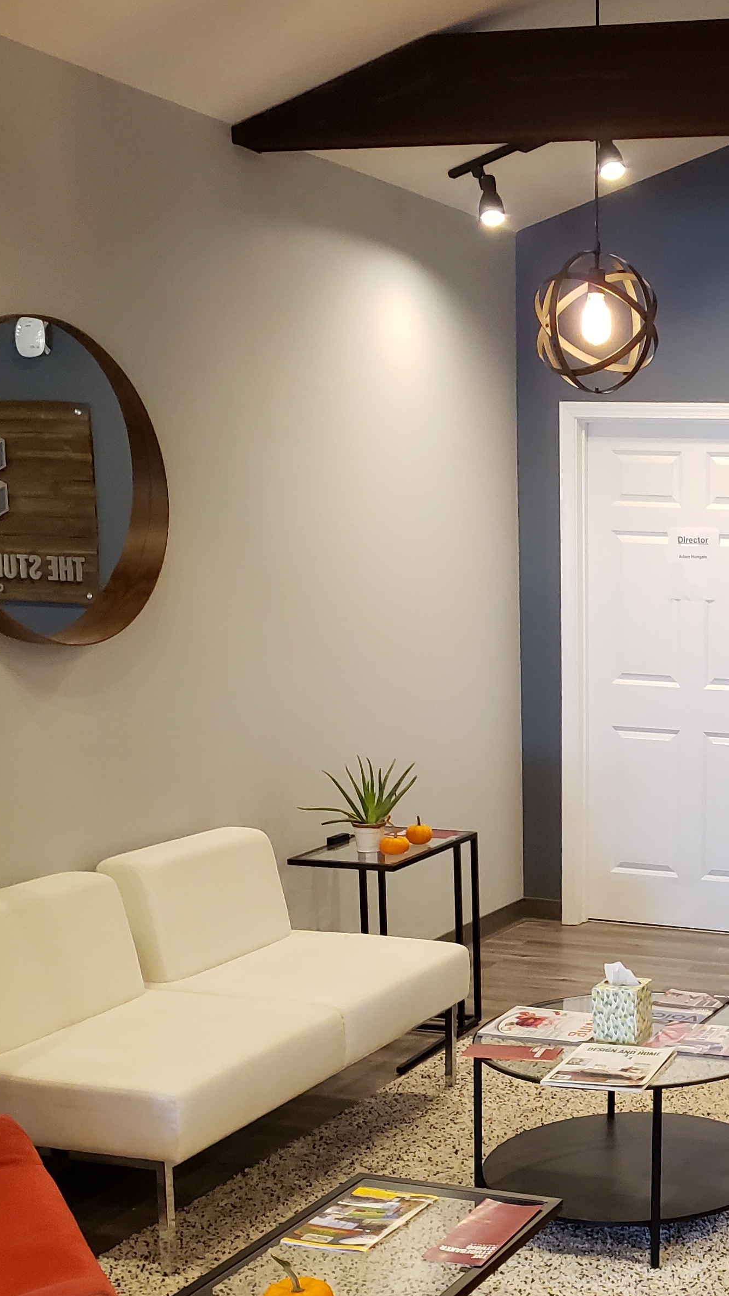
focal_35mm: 48
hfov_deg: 23.3
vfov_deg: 42.6
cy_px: 800
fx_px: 1650
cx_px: 816
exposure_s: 1/40
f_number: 1.5
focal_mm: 4.3
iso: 250
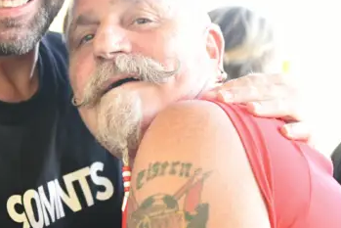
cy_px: 91
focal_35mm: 94
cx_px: 97
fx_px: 891
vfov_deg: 14.6
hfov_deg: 21.5
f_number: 2.8
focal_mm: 32
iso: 7200
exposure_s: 1/800
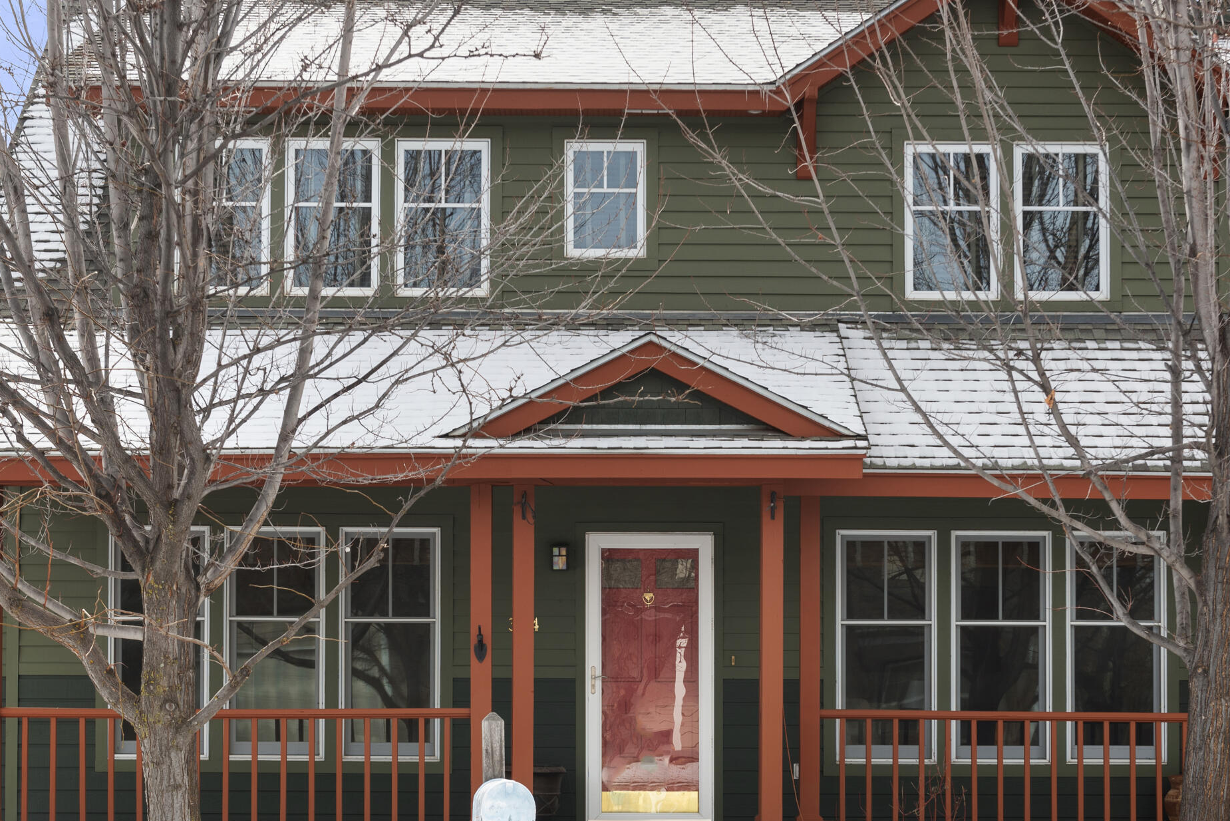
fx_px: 2495
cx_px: 642
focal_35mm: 73
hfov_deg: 27.7
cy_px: 517
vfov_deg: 18.7
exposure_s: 1/30
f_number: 7.1
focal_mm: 45
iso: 100
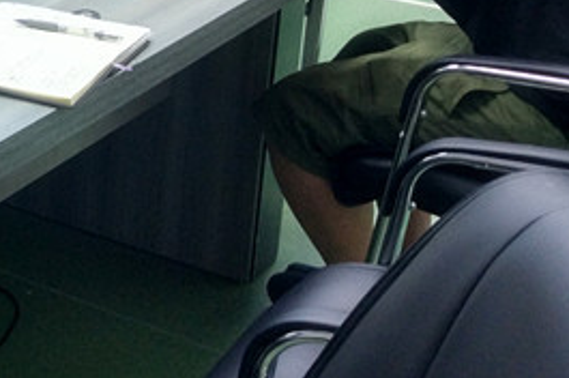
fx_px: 1389
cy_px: -41
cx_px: -279
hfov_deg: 20.0
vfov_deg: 15.1
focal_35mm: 88
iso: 218
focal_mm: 4.26
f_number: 2
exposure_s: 1/33
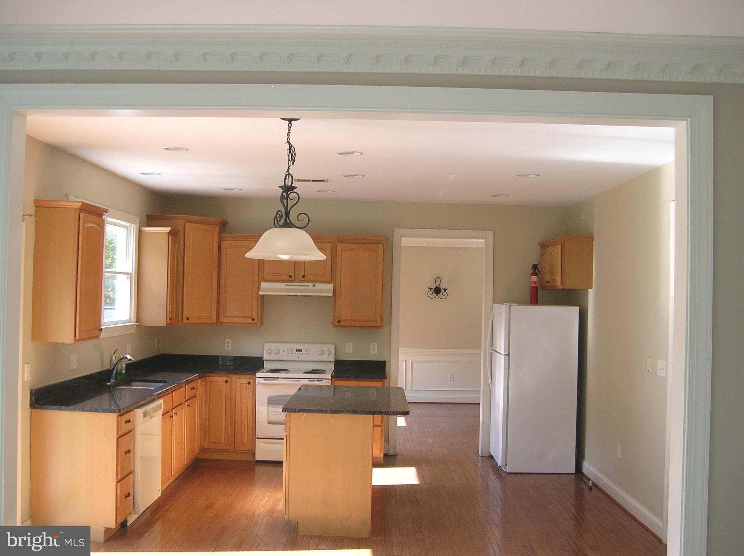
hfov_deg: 51.4
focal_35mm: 36
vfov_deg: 39.6
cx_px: 372
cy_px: 278
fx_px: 773
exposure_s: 1/78.2
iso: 50
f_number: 2.7
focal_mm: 6
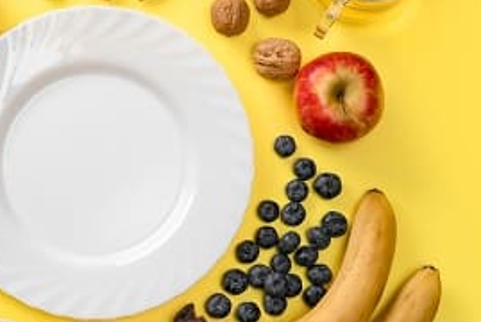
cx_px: 95
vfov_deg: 11.6
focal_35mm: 118
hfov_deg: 17.2
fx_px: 1578
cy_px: 181
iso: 80
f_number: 8
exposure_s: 1/125
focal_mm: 35
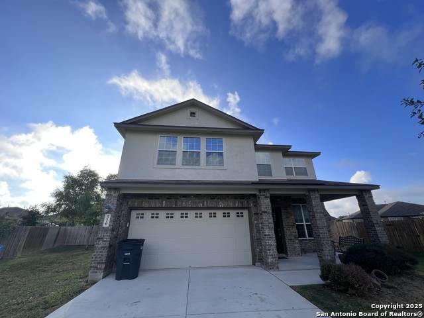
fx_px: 159
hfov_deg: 106.2
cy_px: 159
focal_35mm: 13
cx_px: 212
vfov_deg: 89.9
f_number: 1.8
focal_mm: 1.57
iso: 32
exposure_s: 1/717
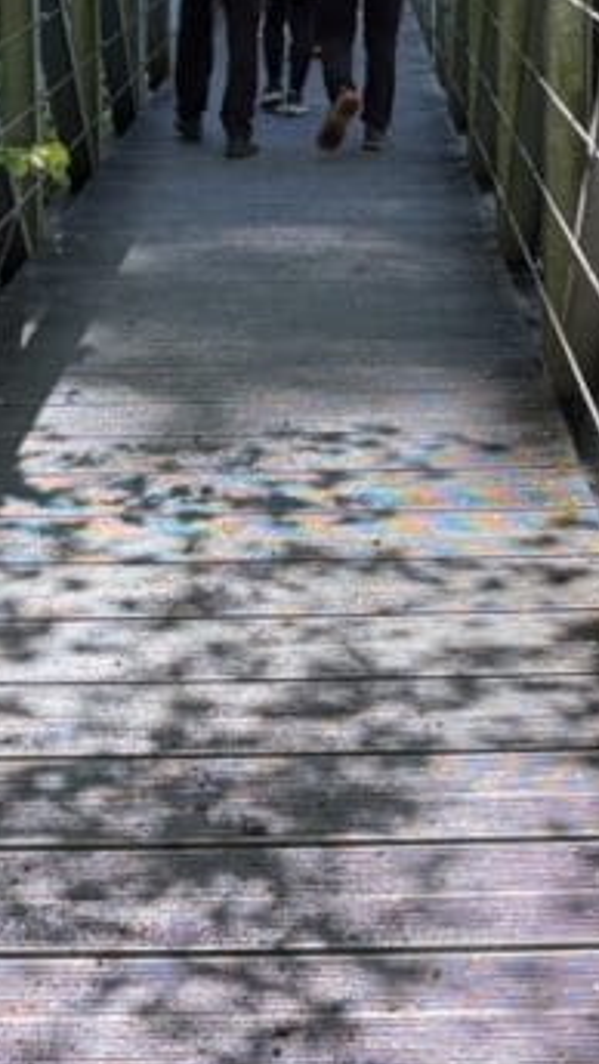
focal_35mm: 84
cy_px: 111
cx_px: 371
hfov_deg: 14.4
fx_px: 2372
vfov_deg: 24.6
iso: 50
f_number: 1.6
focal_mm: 5.96
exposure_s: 1/447
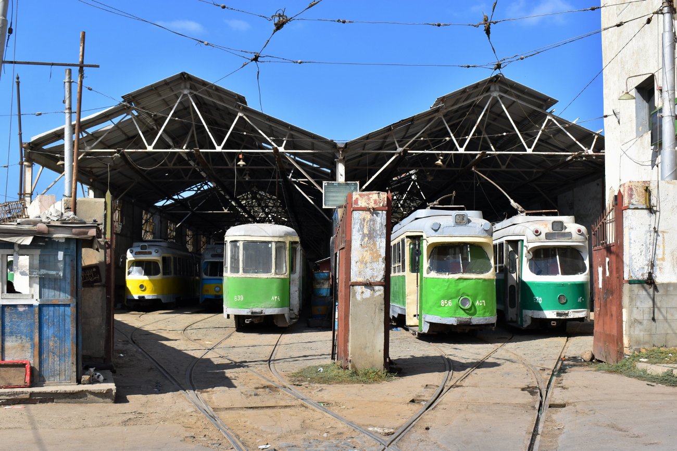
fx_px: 818
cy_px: 226
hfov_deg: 45.0
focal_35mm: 44
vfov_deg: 30.9
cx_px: 338
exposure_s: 1/400
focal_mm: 29
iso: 200
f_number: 10
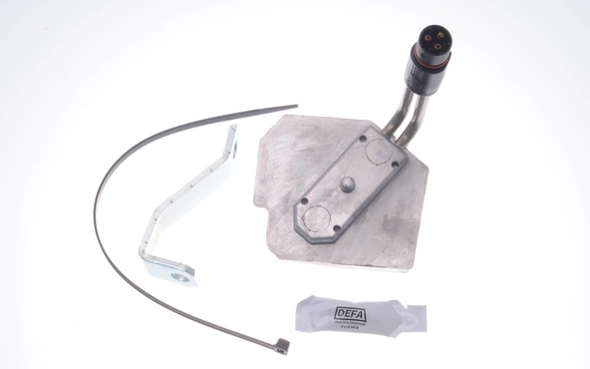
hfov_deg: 31.5
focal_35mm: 65
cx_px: 295
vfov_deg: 20.0
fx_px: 1045
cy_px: 185
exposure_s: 1/160
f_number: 25
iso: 200
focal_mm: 42
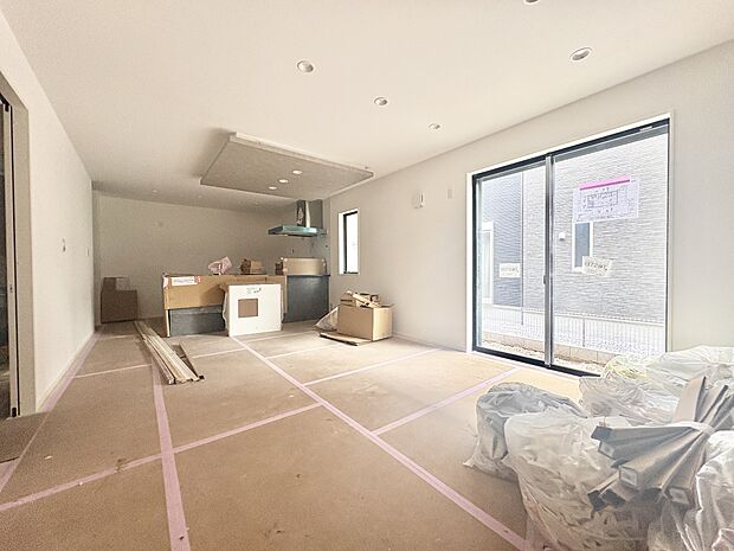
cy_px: 276
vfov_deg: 85.7
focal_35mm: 14
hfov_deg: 102.1
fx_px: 297
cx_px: 367
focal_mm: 2.22
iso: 250
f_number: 2.2
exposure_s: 1/90
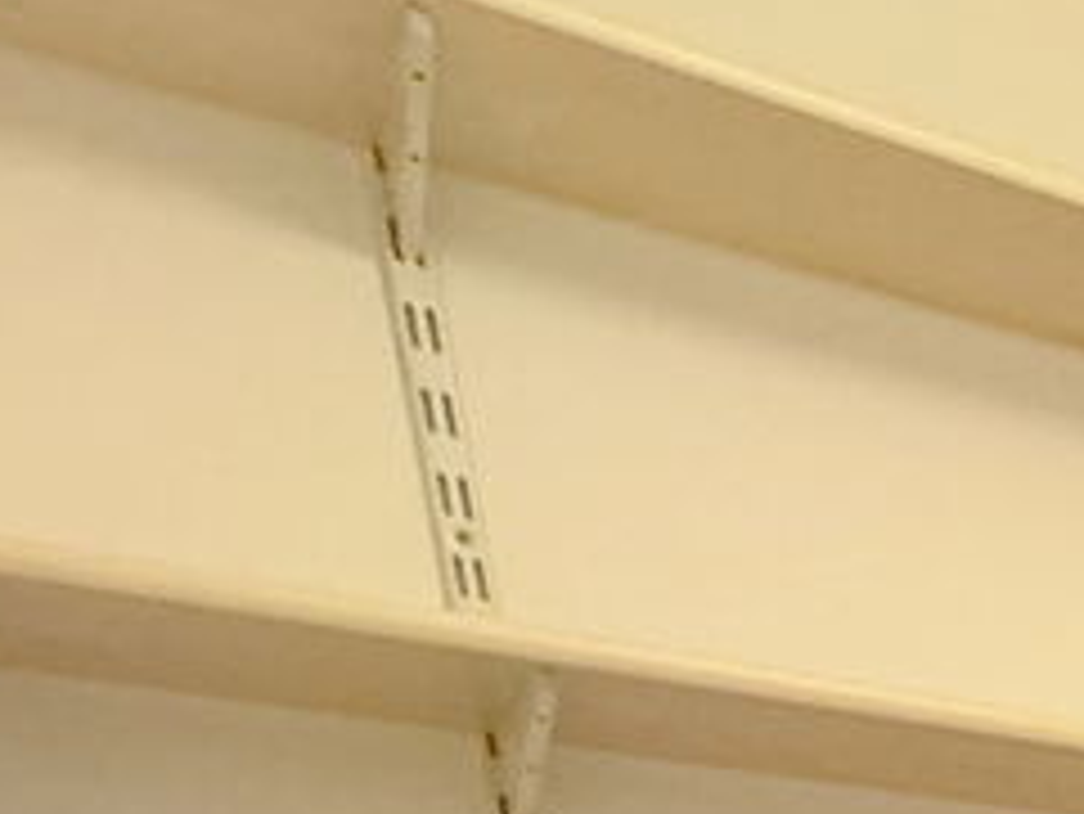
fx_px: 1942
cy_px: 1704
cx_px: 2278
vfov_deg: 16.6
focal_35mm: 62
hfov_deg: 18.0
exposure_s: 1/50
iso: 400
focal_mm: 2.22
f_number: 2.2
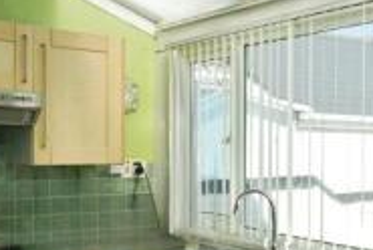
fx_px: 550
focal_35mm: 53
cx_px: 277
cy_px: 201
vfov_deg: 25.2
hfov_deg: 36.6
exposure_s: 1/250
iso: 100
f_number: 7.1
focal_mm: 10
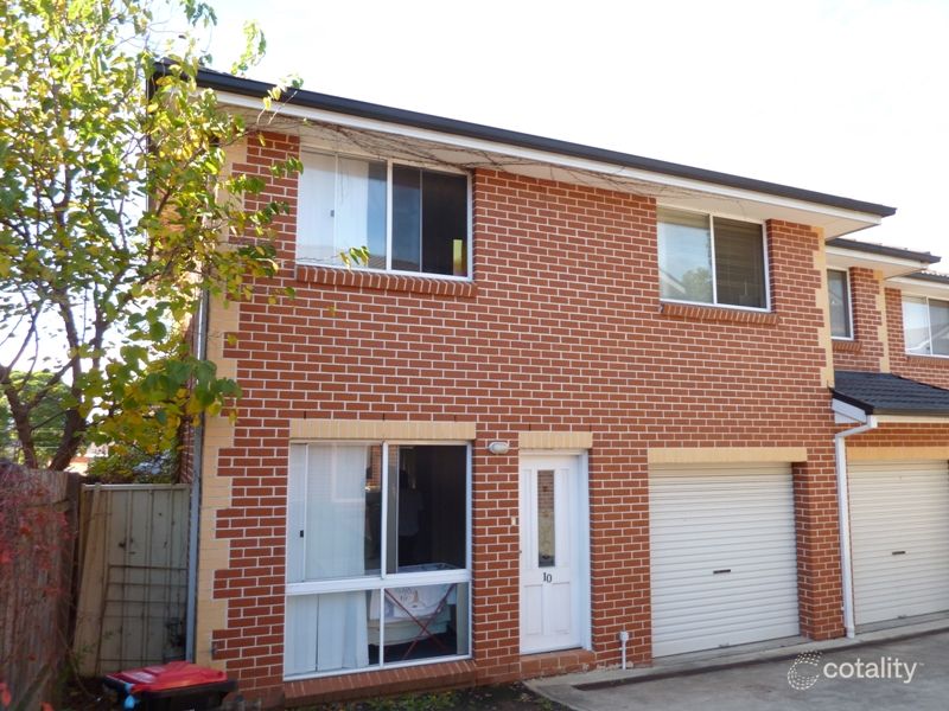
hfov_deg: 69.4
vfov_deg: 54.9
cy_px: 356
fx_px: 685
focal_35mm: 25
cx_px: 474
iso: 80
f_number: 3.3
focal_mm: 4.1
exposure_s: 1/100
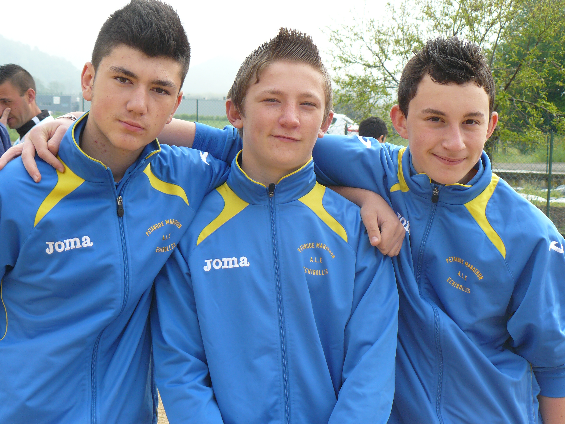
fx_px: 1371
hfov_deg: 23.3
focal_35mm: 84
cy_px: 212
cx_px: 282
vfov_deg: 17.6
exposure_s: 1/200
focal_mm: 14
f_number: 4
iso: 100
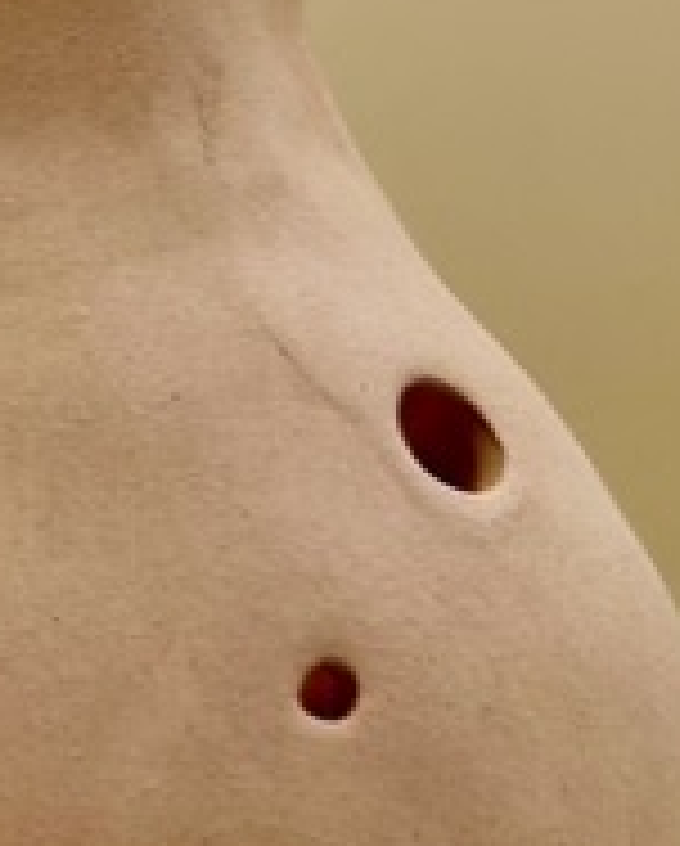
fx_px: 3463
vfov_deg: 13.9
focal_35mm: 138
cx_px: -768
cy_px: 184
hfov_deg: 10.2
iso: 50
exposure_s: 1/121
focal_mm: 5.7
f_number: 1.5
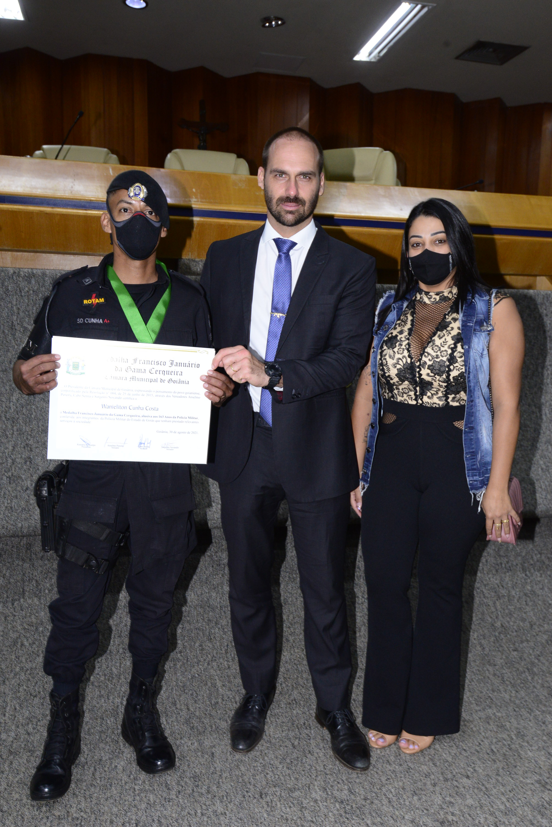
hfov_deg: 42.4
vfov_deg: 60.3
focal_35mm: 31
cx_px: 276
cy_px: 414
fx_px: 712
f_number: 9
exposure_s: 1/60
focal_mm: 31
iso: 2500
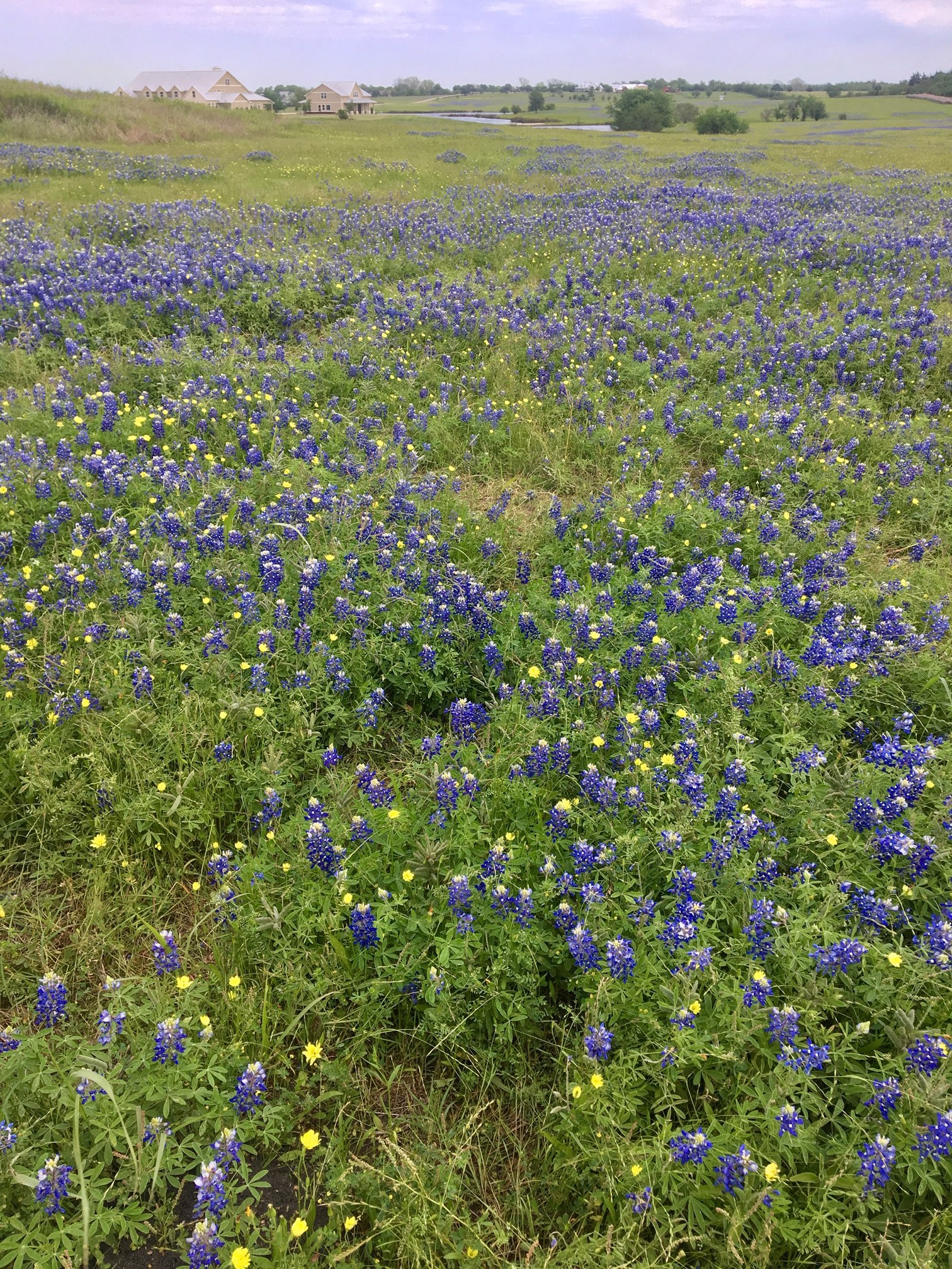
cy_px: 634
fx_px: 1063
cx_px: 476
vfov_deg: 61.7
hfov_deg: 48.2
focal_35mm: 29
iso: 25
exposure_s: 1/463
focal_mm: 4.15
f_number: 2.2
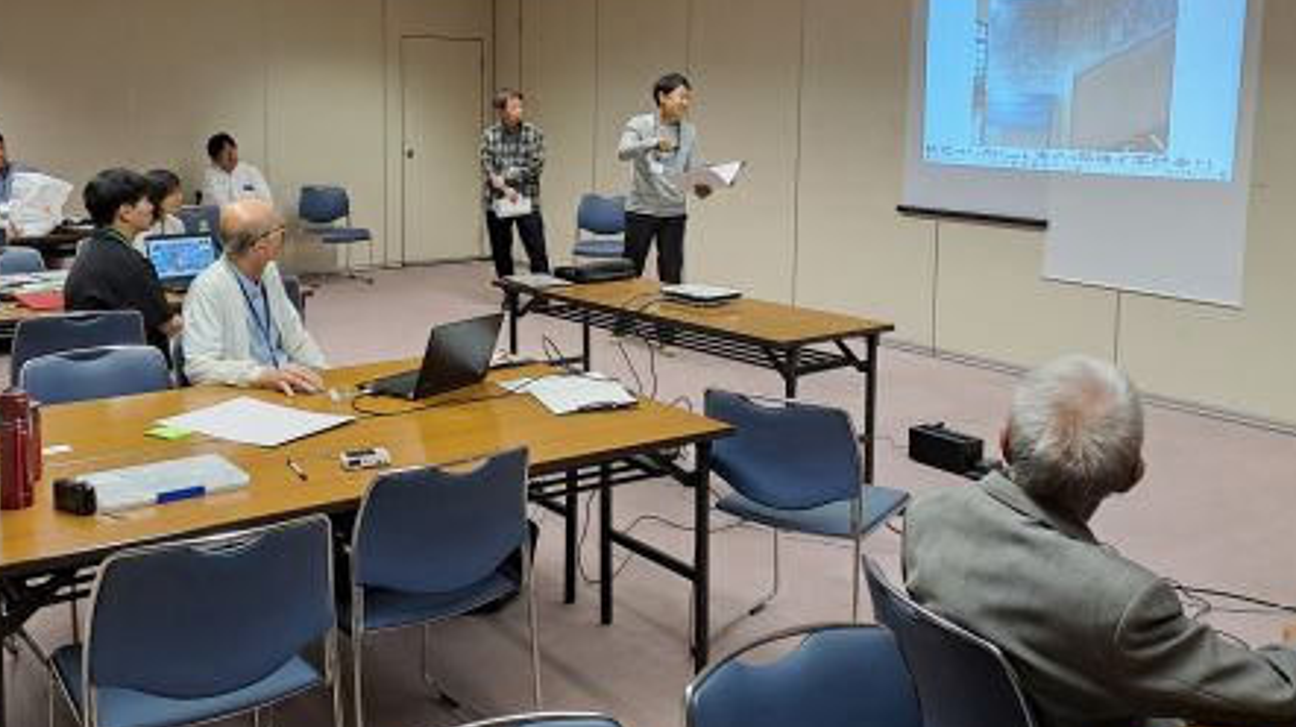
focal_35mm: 37
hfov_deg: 53.8
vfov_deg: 31.5
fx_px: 1271
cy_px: 208
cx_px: 554
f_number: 1.8
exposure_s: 1/60
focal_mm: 4.65
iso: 200
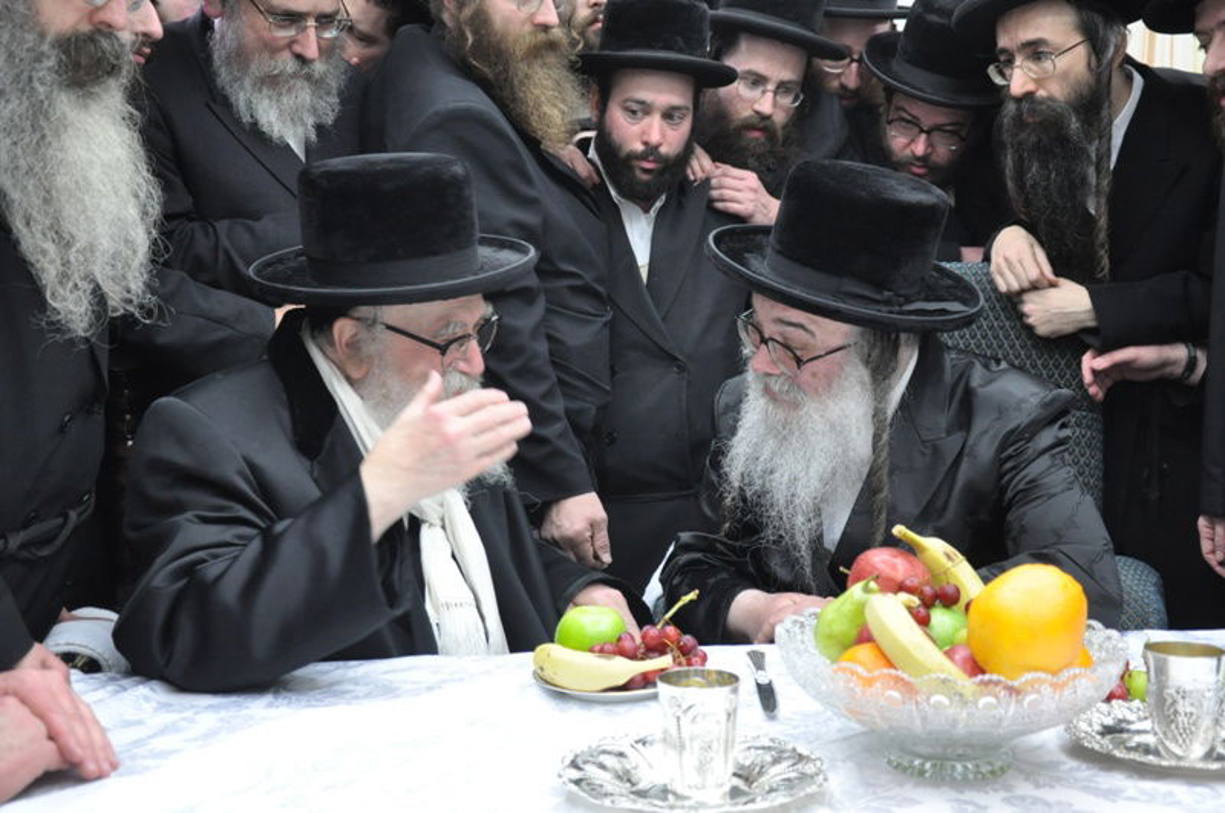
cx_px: 612
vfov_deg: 26.4
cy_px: 406
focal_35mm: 51
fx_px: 1733
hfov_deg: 38.9
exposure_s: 1/60
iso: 1250
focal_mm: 34
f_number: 4.2
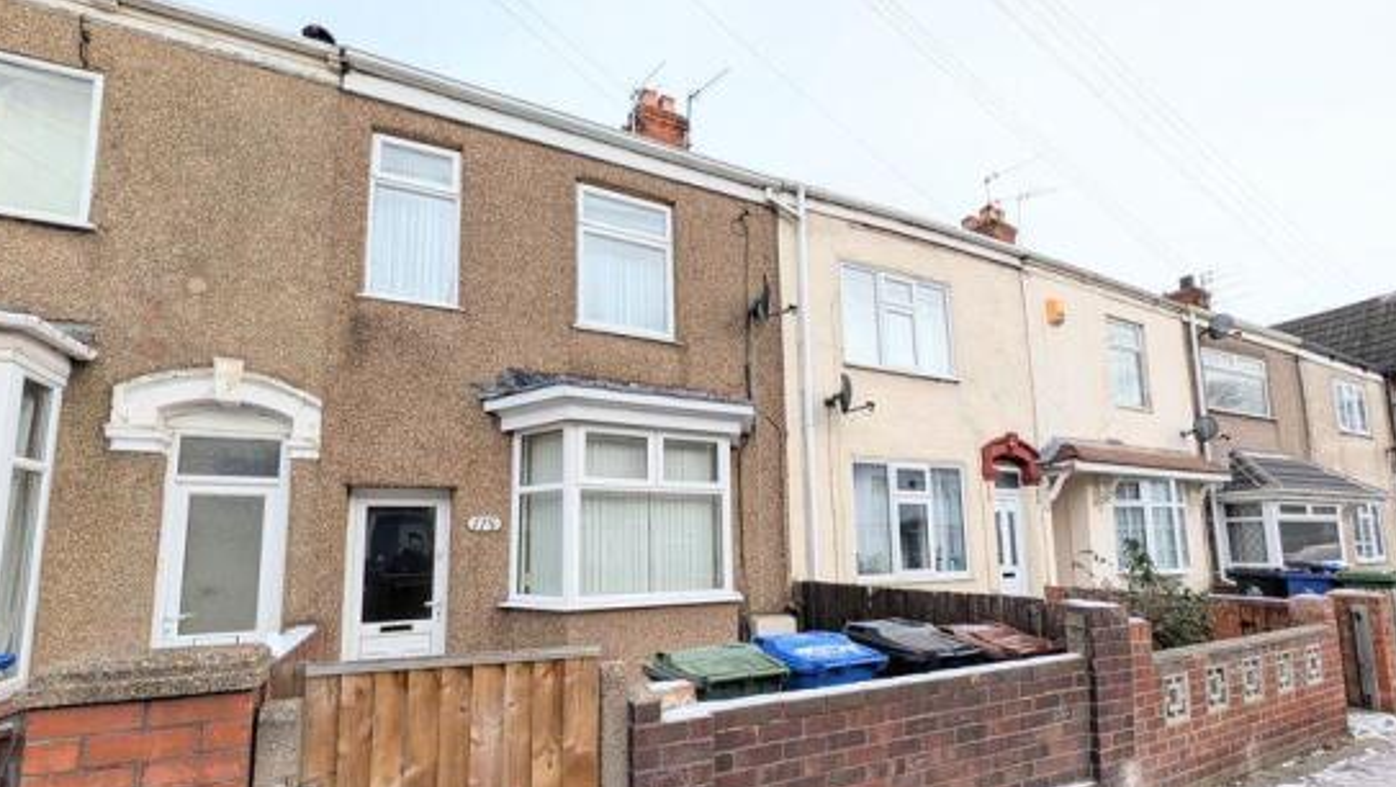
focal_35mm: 14
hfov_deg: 106.7
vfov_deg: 73.5
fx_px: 518
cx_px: 672
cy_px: 475
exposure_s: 1/887
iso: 49
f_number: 1.7
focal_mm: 2.02
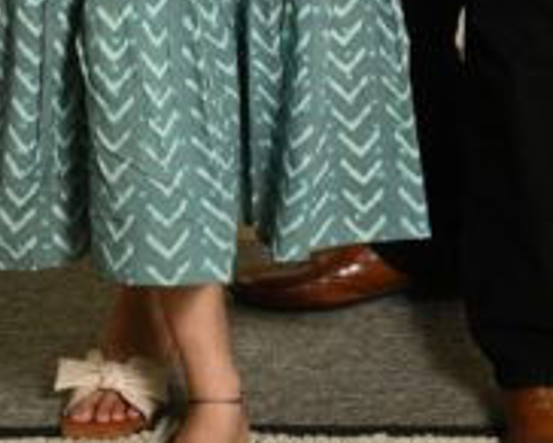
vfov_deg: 9.9
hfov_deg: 13.2
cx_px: 337
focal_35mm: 146
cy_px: -404
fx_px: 2392
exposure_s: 1/160
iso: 640
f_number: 7.1
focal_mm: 42
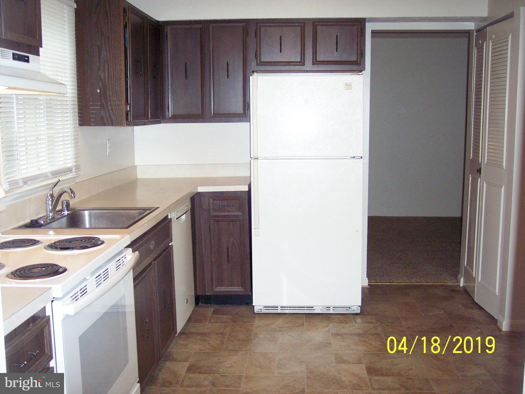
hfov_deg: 47.9
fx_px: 591
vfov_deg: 36.8
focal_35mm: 39
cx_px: 262
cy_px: 197
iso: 140
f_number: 2.8
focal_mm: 8
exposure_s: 1/60
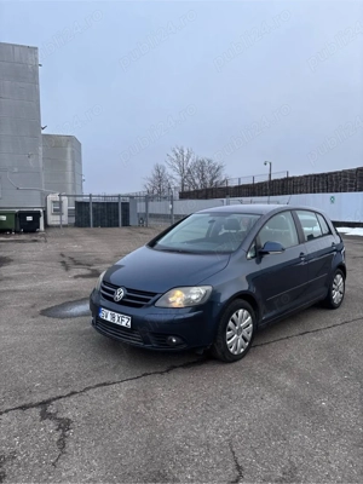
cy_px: 242
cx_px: 182
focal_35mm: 26
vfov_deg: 67.3
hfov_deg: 53.1
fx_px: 364
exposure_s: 1/110
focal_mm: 5.96
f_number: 1.6
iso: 125
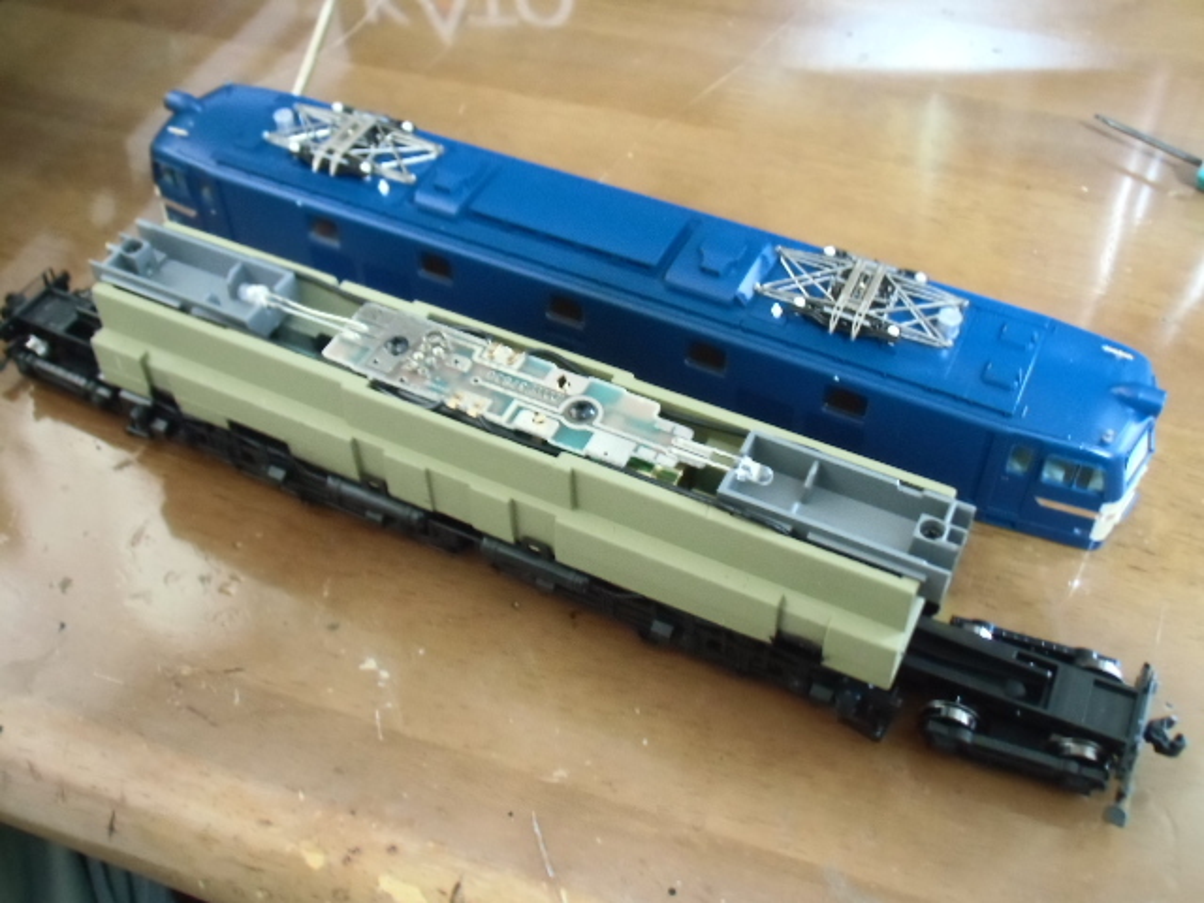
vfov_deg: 37.7
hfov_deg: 49.0
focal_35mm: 38
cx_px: 602
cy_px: 452
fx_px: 1322
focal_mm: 6.67
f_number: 3.9
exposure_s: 1/8
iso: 800
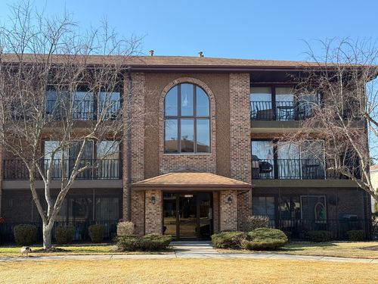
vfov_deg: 30.3
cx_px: 189
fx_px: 524
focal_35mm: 48
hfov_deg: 39.7
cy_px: 142
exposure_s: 1/1980
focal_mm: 6.76
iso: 100
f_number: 1.78
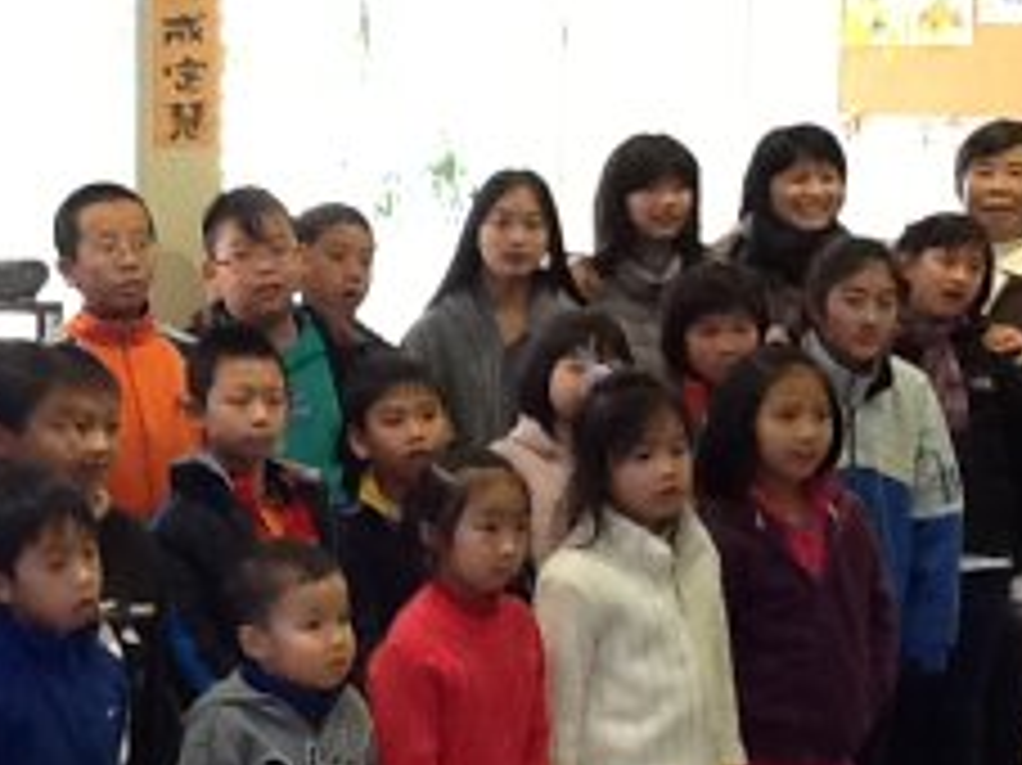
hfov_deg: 20.5
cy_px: 477
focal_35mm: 93
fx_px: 2744
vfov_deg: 15.9
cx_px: 36
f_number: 2.4
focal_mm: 2.03
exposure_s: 1/30
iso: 160
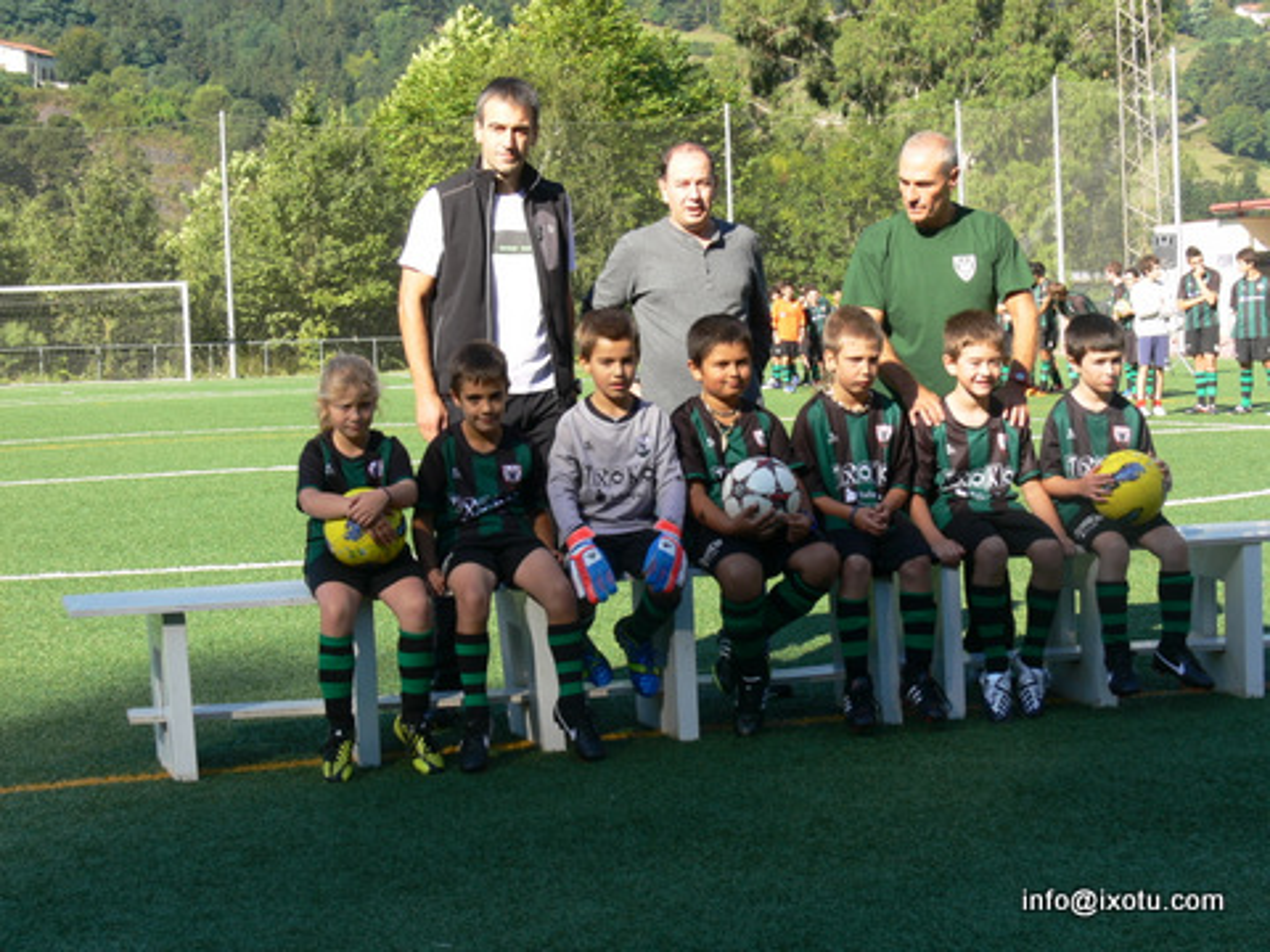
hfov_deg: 27.8
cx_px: 635
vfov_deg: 21.0
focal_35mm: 70
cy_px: 476
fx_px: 2568
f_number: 5.6
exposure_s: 1/125
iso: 80
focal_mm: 14.9
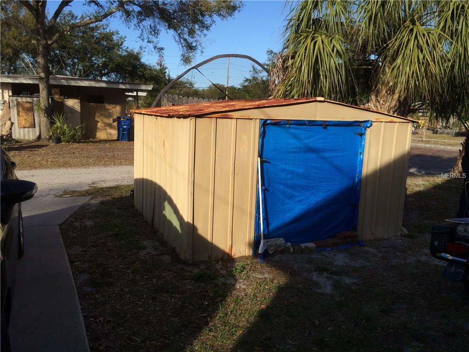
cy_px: 176
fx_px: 393
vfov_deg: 48.2
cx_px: 234
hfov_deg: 61.7
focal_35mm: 29
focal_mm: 4.15
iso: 32
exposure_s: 1/1786
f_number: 2.2
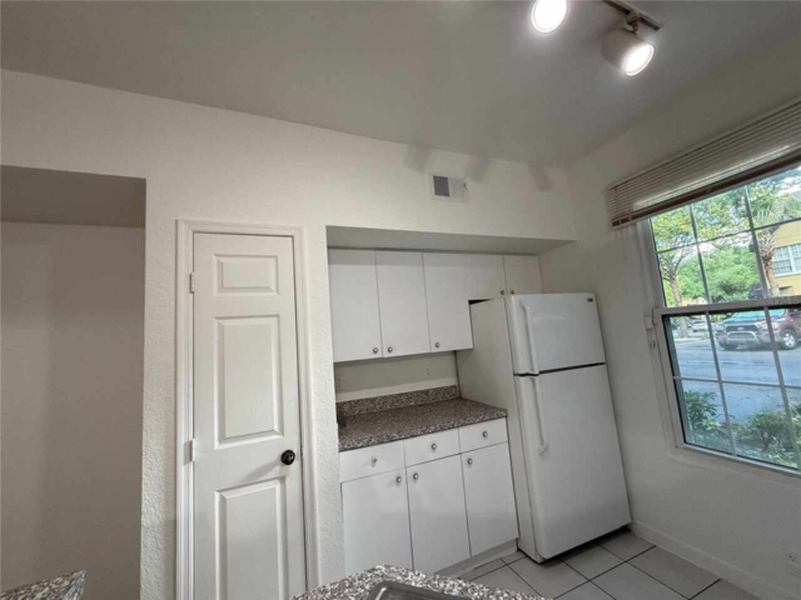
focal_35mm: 14
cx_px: 400
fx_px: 324
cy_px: 300
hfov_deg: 102.1
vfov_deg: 85.7
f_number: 2.2
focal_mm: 2.22
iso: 250
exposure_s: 1/120
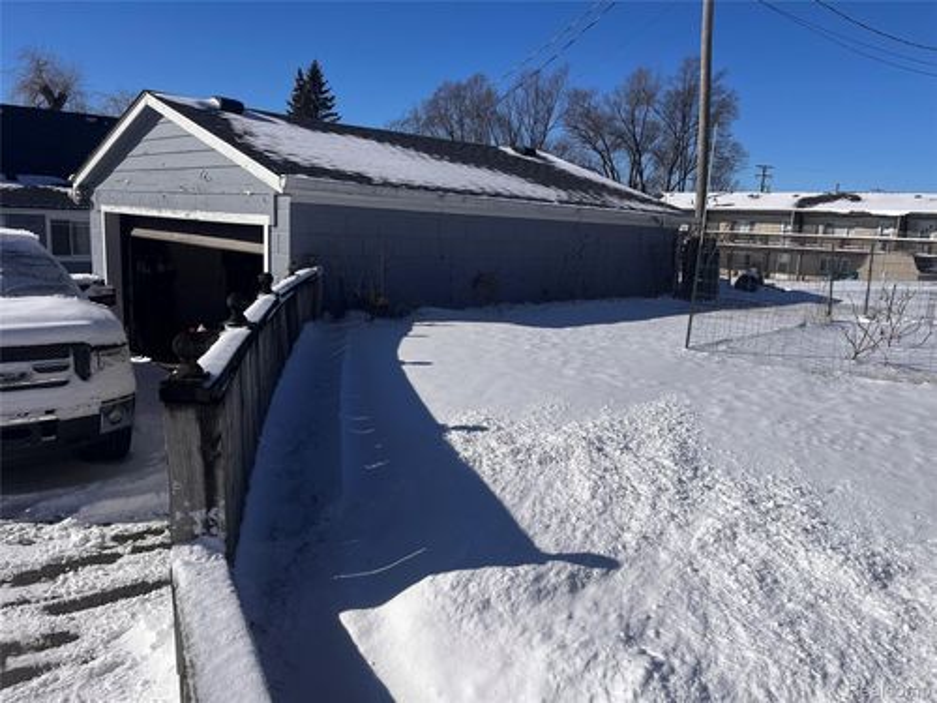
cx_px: 468
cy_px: 352
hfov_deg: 67.3
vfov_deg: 53.1
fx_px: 704
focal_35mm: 26
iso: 50
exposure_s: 1/9901
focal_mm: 5.1
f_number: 1.6
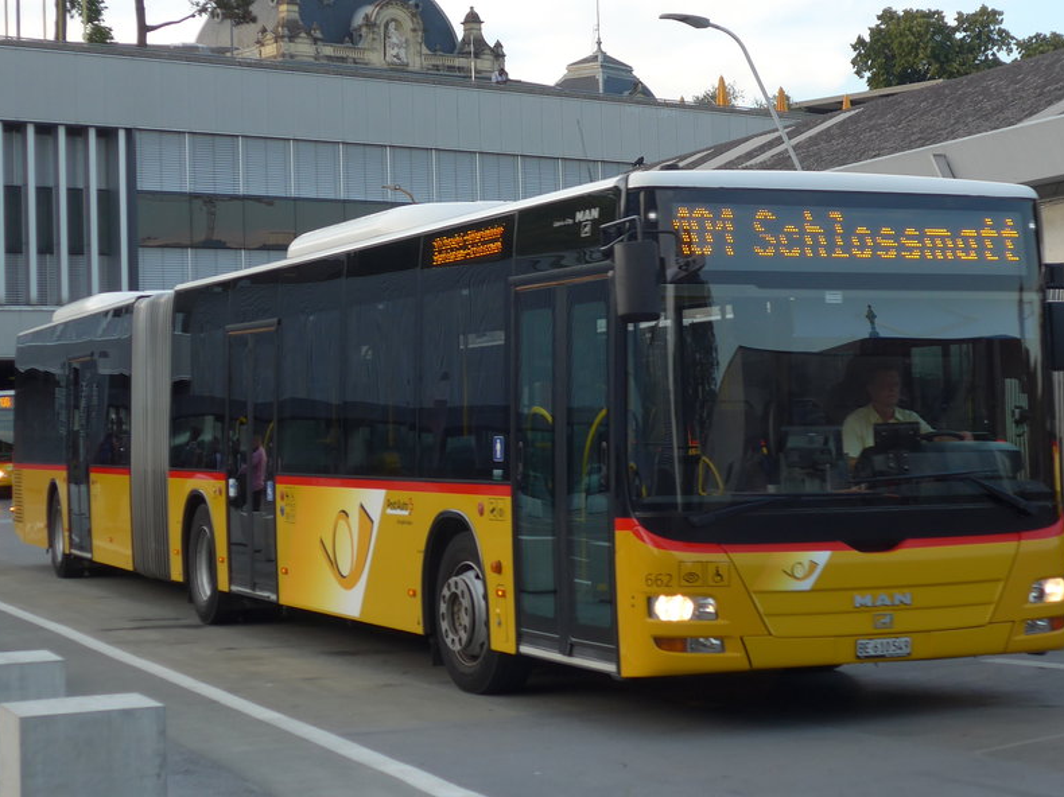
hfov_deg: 24.7
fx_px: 2428
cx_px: 629
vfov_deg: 18.6
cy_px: 283
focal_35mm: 79
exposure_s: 1/160
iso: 80
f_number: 3.3
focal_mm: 10.7
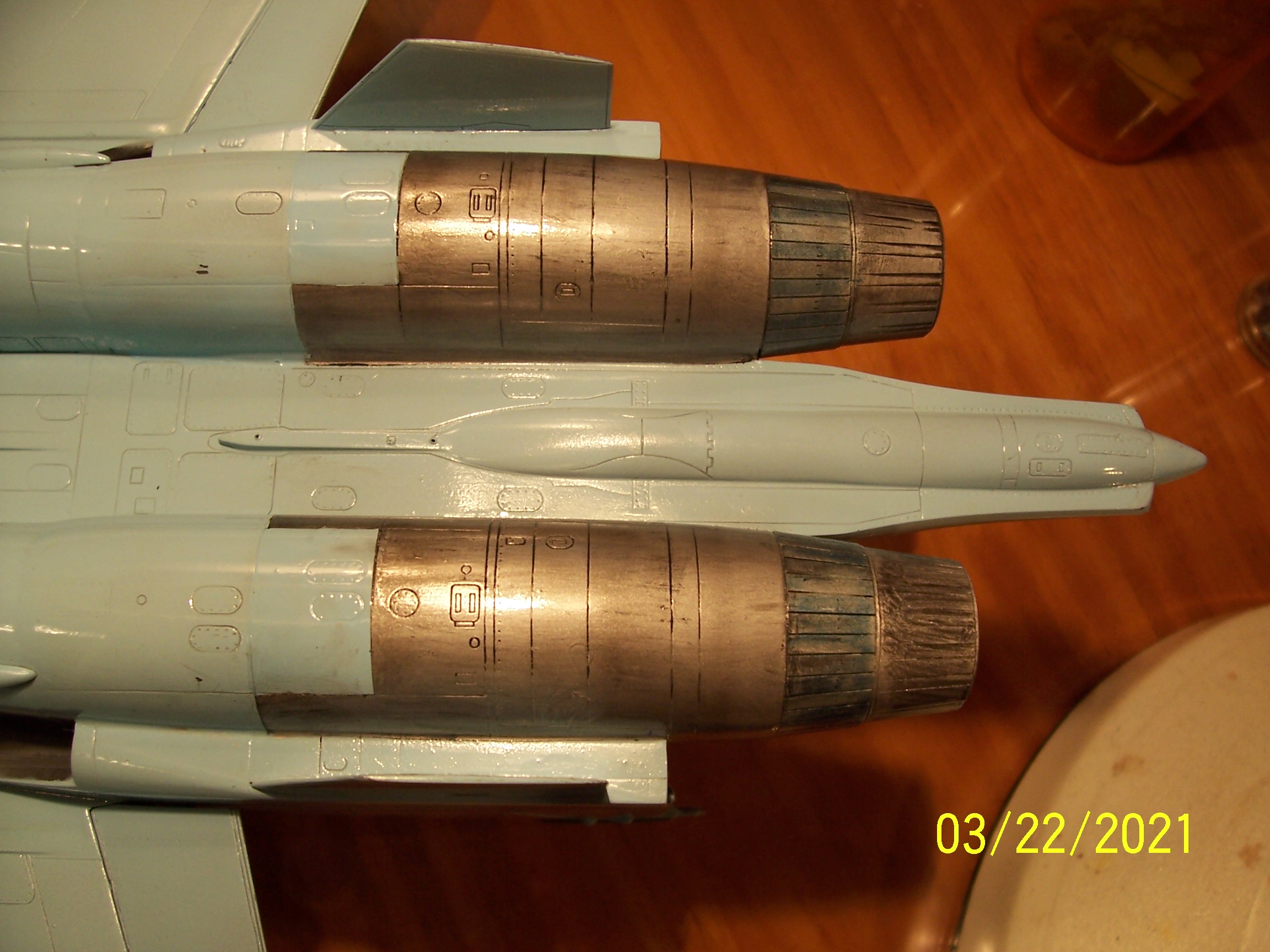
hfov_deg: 54.0
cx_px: 635
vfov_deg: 41.8
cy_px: 476
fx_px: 1247
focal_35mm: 34
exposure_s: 1/125
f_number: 2.7
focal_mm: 5.6
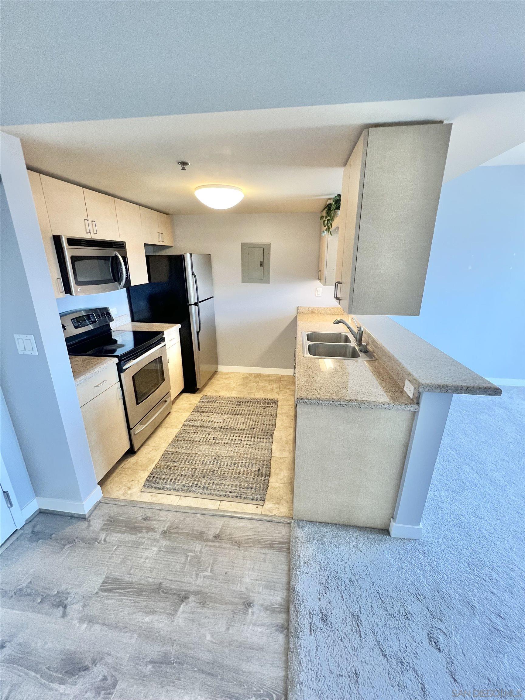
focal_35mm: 13
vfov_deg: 106.2
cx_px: 262
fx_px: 263
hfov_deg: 89.9
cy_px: 350
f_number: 1.8
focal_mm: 1.57
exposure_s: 1/60
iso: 200
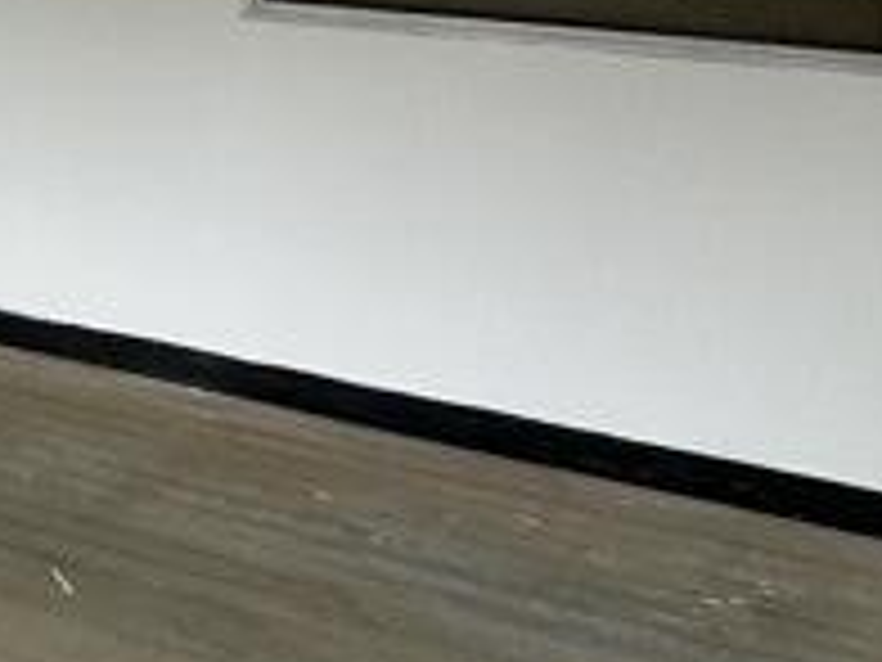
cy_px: 5
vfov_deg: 19.6
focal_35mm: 73
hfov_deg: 19.3
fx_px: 1860
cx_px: -747
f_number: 2.2
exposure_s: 1/99
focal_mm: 2.22
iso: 64
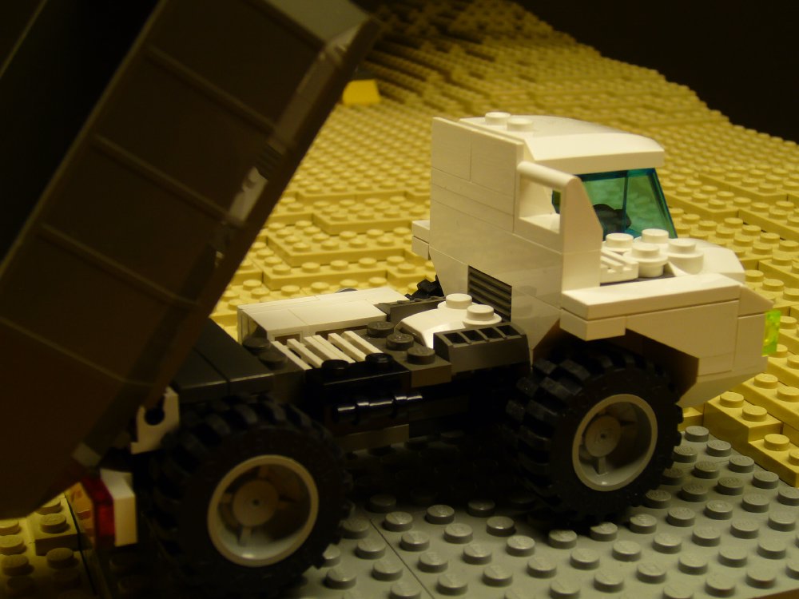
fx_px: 1385
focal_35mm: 60
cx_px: 400
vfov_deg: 24.4
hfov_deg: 32.2
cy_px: 300
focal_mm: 9.9
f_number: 3.6
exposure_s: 1/25
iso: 100
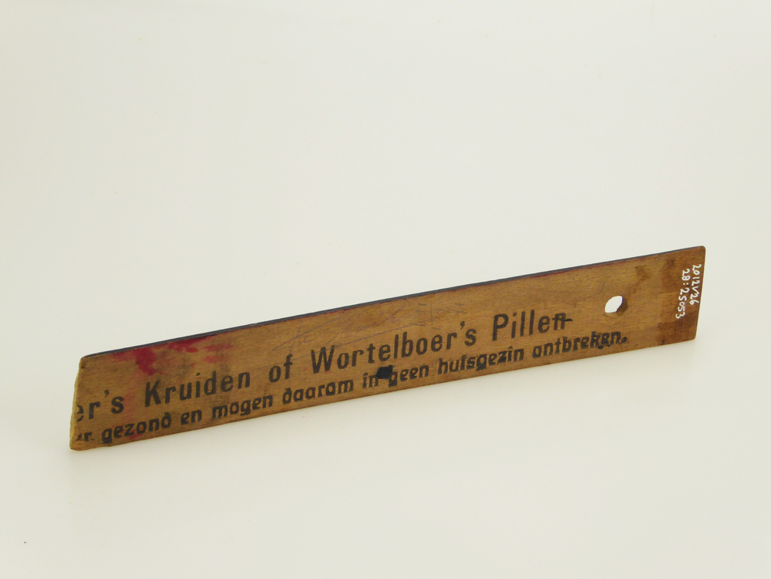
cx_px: 386
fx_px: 3007
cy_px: 290
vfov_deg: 11.0
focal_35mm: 135
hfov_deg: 14.6
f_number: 5.3
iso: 100
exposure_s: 1/125
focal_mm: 24.2
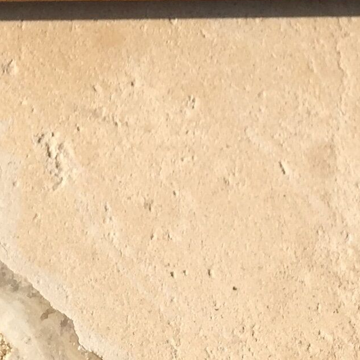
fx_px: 1565
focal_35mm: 133
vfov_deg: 12.5
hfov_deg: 13.1
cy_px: -184
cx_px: 191
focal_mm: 4.15
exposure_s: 1/1582
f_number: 2.2
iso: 32
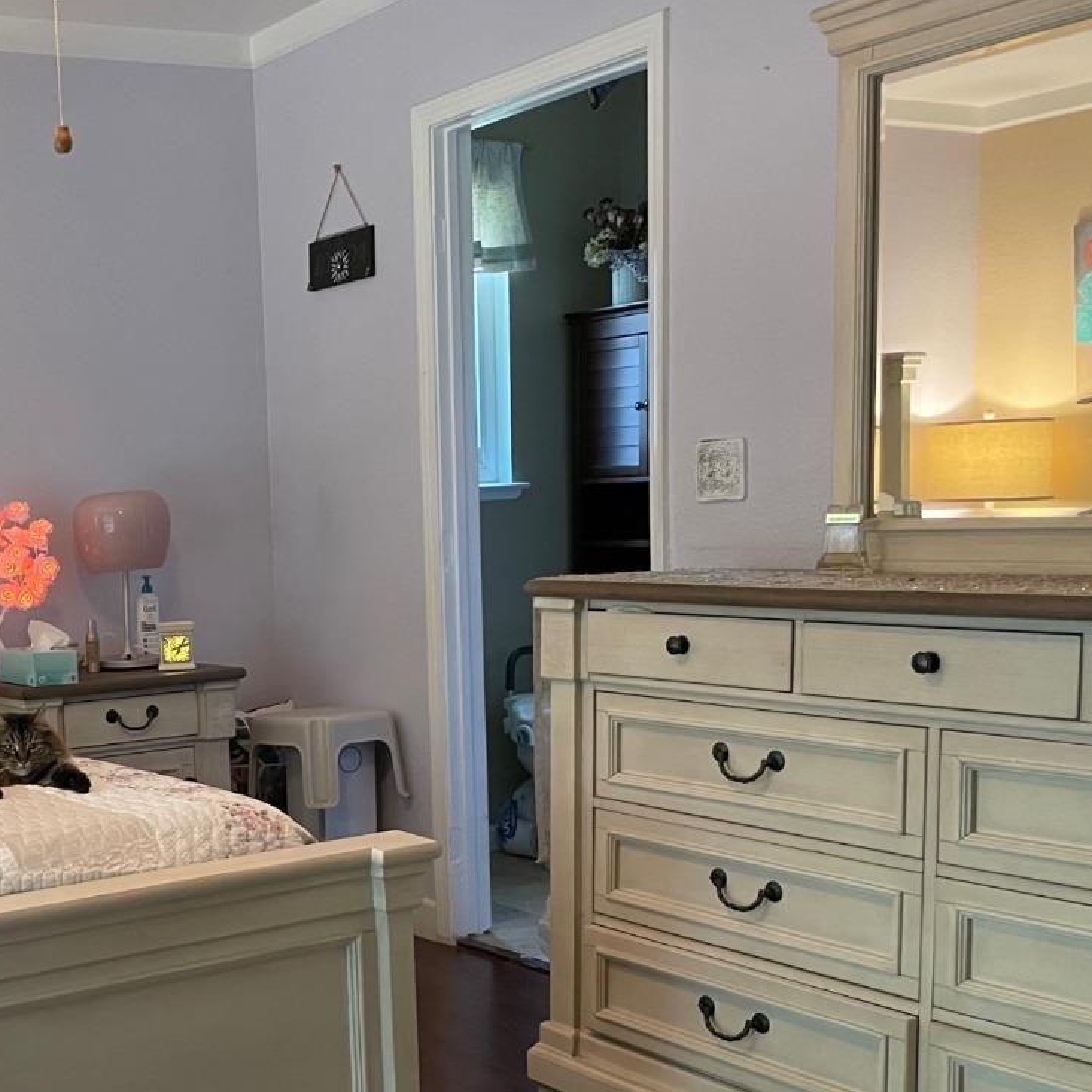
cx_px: 109
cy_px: 725
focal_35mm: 47
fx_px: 1677
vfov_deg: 35.7
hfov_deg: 34.1
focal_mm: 4.2
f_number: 1.6
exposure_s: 1/60
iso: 250
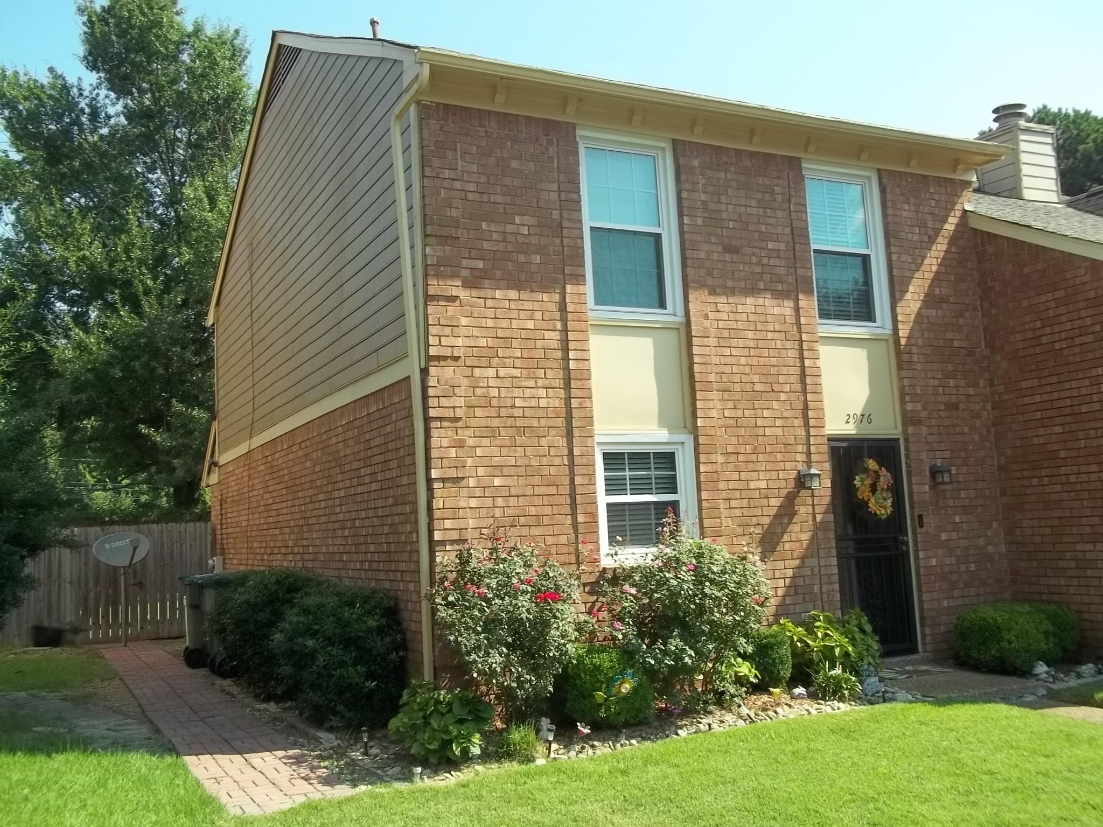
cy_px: 414
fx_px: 1020
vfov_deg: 44.2
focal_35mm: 32
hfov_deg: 56.8
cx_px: 552
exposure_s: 1/60
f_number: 8.8
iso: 64
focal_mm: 5.7
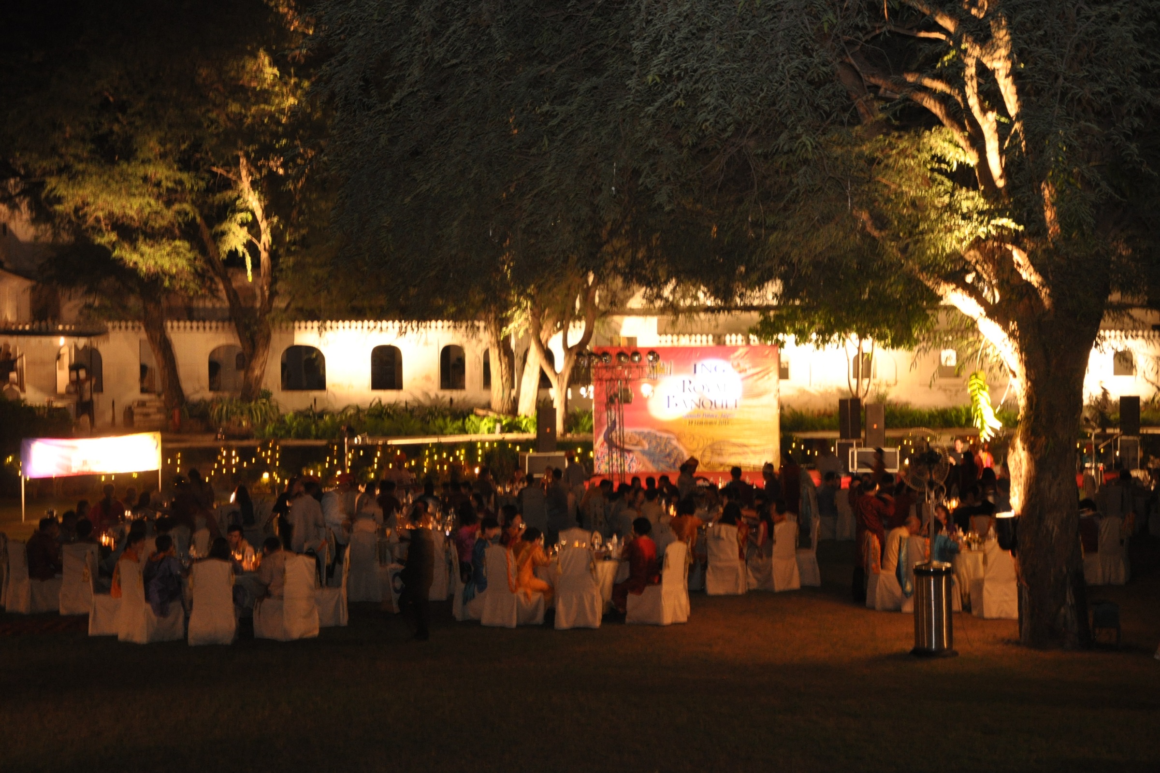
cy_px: 386
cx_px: 580
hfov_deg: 37.9
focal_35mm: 52
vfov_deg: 25.8
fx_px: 1692
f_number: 4.5
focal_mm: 35
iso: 800
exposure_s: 1/6
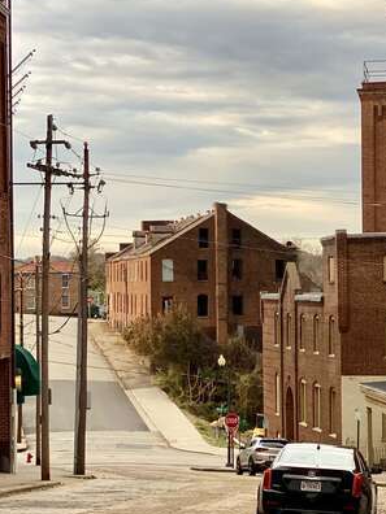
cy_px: 365
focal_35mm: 105
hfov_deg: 14.1
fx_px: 1561
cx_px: 213
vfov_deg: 18.6
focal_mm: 6
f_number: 2
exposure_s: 1/210
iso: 20
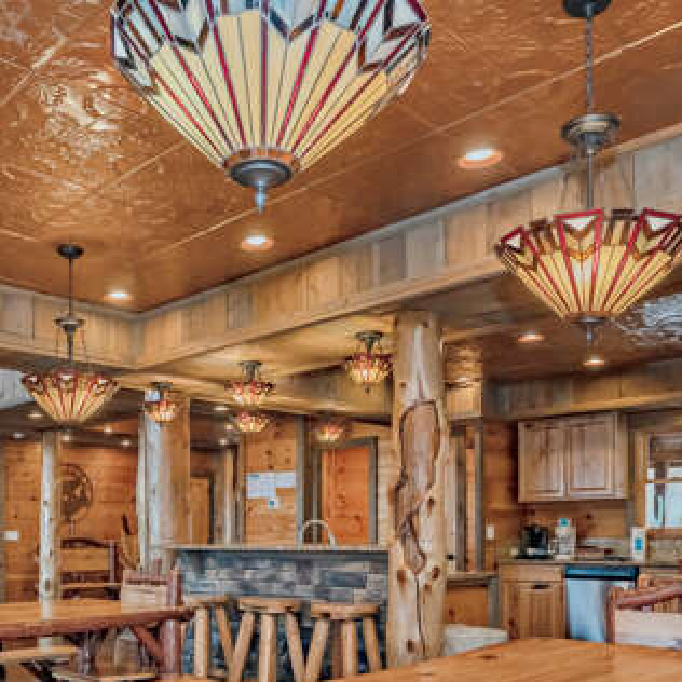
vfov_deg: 47.3
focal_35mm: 33
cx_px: 207
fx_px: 736
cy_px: 535
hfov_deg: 48.6
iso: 1250
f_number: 6.3
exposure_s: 1/160
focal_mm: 16
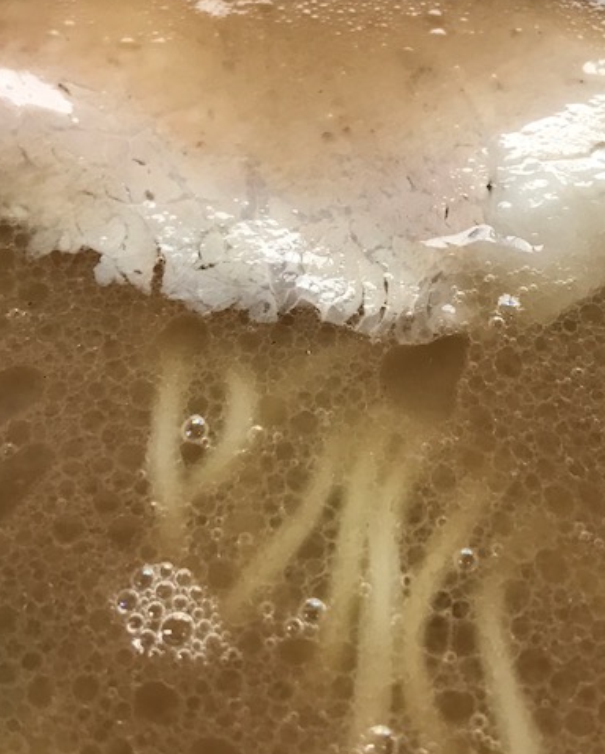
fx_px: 1274
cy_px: 279
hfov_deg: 26.7
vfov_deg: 32.8
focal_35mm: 57
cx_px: 364
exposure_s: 1/30
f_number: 1.8
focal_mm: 3.99
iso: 25
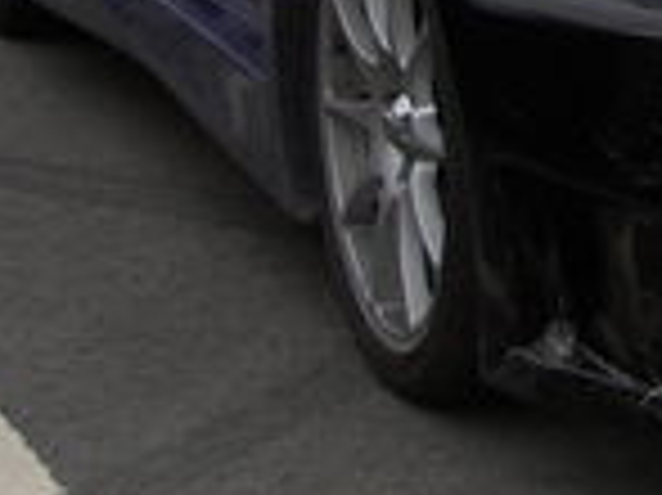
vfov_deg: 9.3
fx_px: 3000
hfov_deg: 12.2
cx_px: 896
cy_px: -171
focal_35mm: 157
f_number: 2.8
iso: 64
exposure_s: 1/125
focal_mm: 6
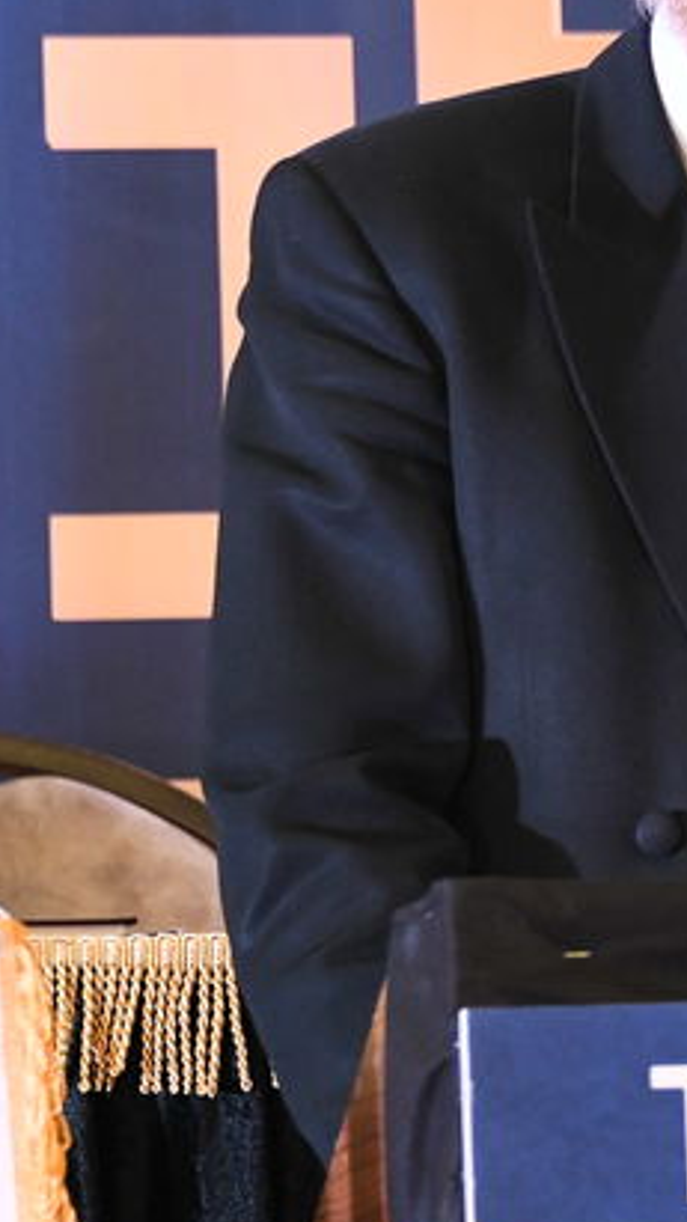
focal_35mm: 375
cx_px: 931
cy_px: 370
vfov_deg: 5.8
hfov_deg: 3.2
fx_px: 12152
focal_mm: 105
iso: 3200
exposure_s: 1/125
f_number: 5.6
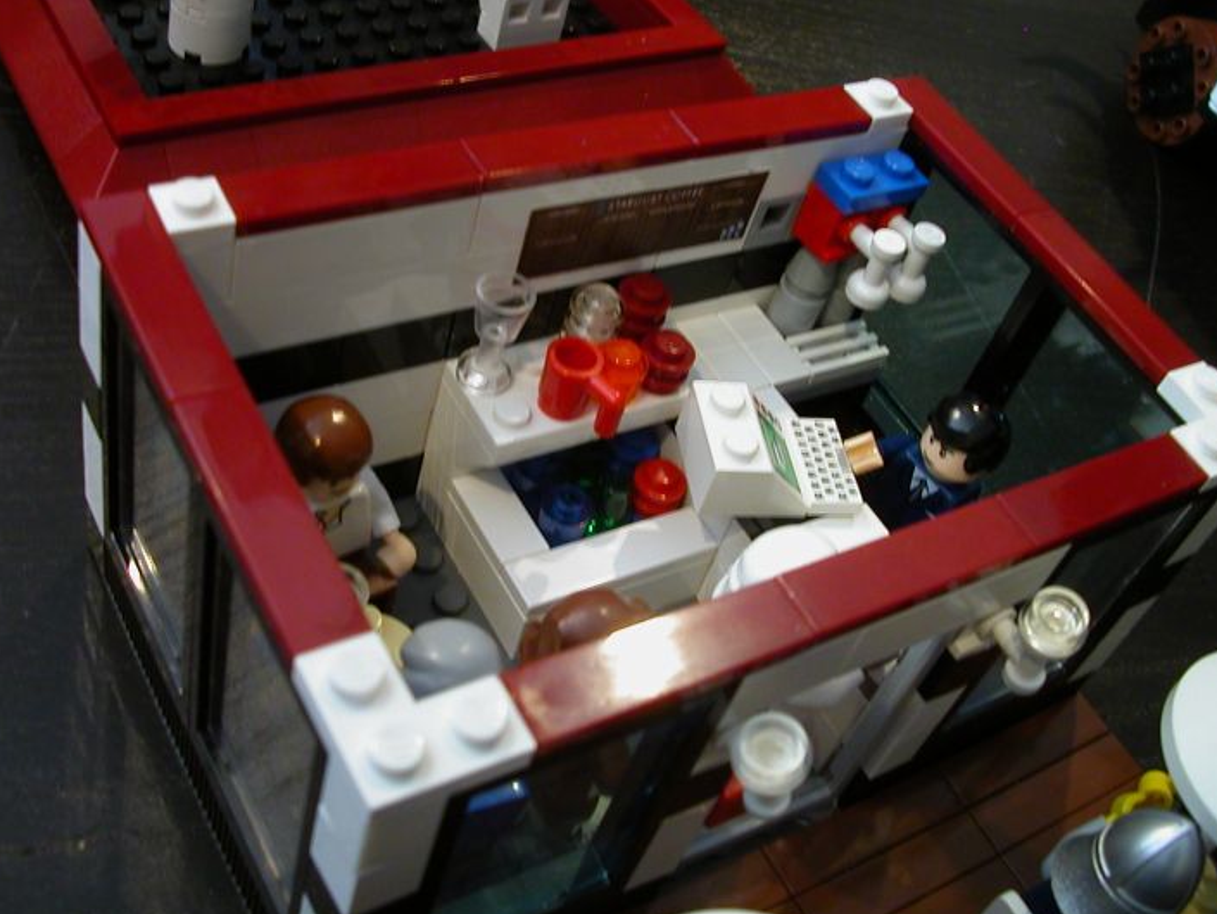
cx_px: 635
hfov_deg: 44.8
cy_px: 460
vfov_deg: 34.4
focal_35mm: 42
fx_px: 1477
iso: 100
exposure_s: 1/6
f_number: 2.7
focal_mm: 5.6
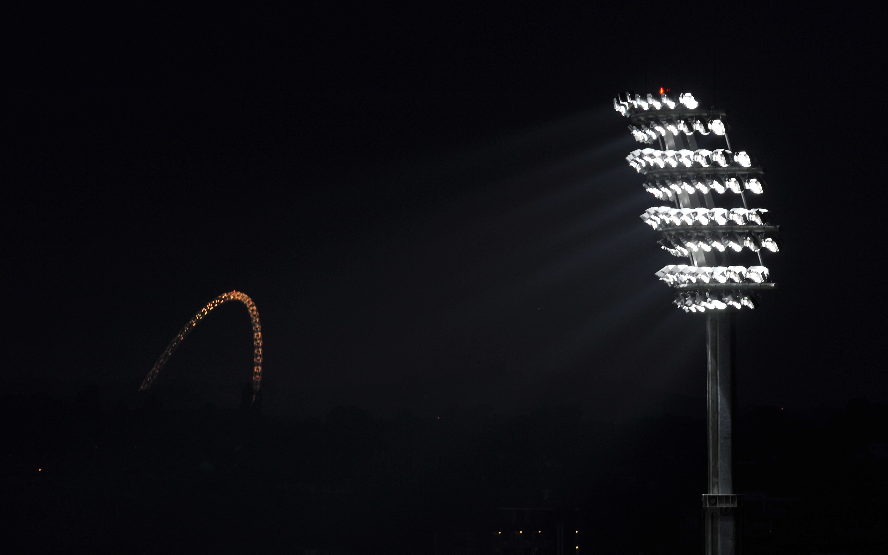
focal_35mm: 408
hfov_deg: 5.1
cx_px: 444
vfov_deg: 3.2
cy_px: 267
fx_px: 9874
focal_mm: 400
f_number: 10
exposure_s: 1/25
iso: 200
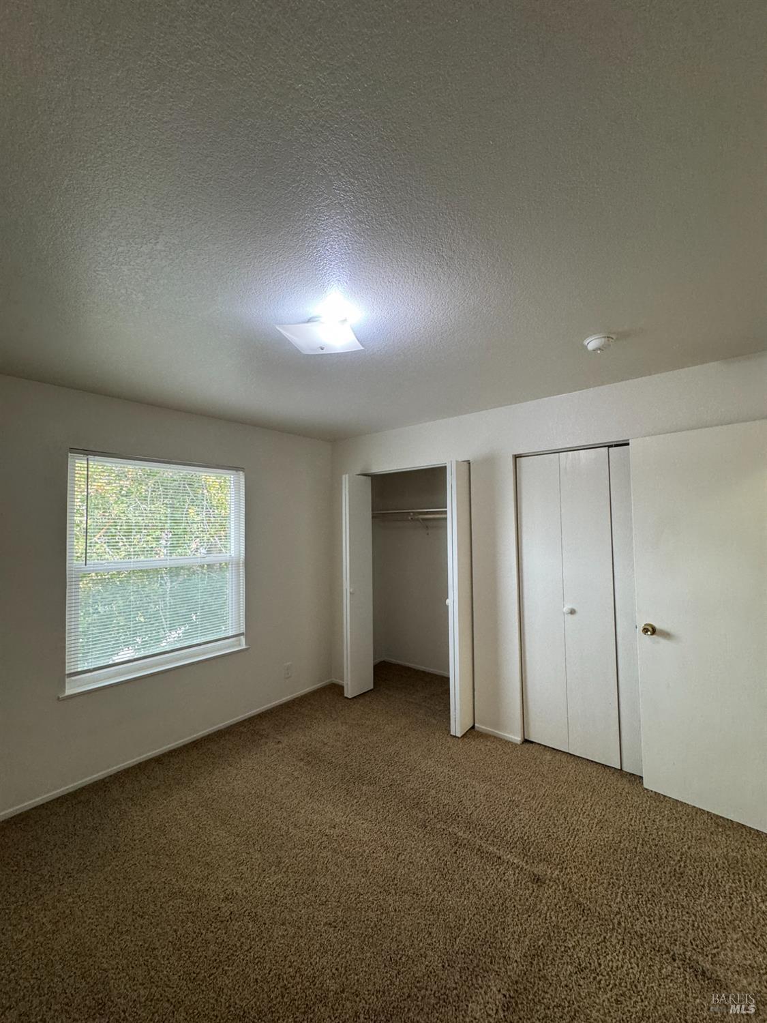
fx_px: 414
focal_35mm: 14
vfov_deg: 102.1
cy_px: 512
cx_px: 384
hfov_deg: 85.7
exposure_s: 1/60
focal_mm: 2.22
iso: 200
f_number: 2.2
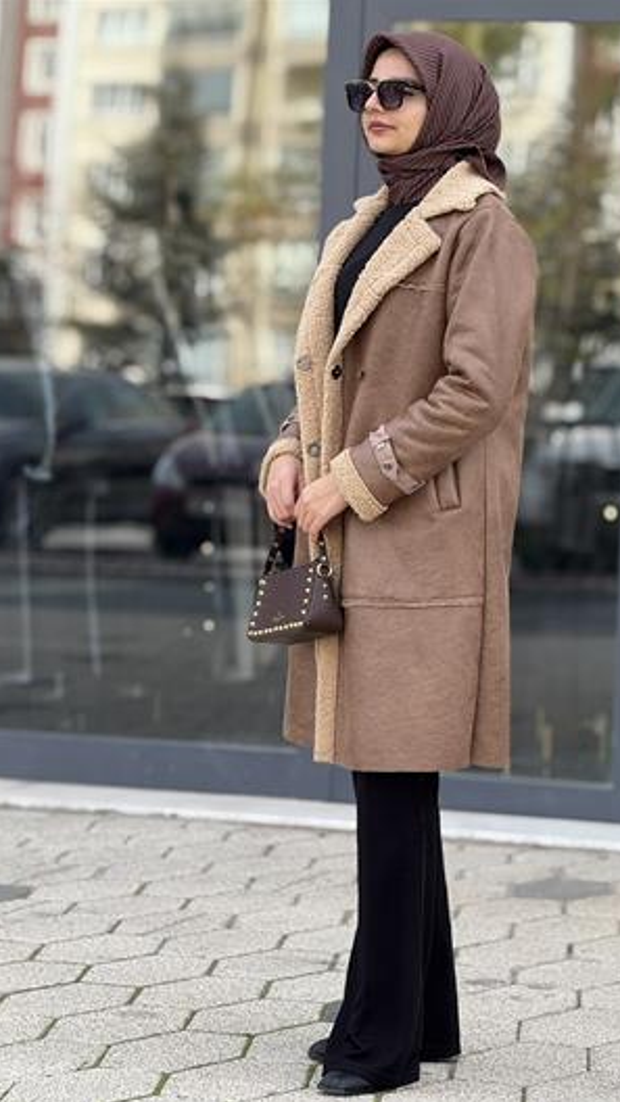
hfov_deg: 9.2
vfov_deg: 16.3
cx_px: 395
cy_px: 552
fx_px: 3858
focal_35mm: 132
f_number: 2.8
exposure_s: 1/389
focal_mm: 15.66
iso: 64
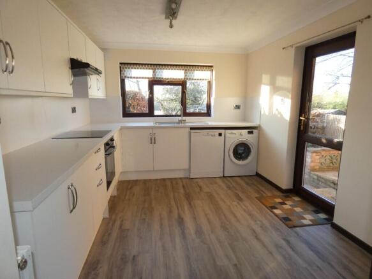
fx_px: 215
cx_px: 186
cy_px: 140
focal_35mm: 20
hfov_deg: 81.8
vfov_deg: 66.0
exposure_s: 1/80
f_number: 2.8
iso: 200
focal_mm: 3.6
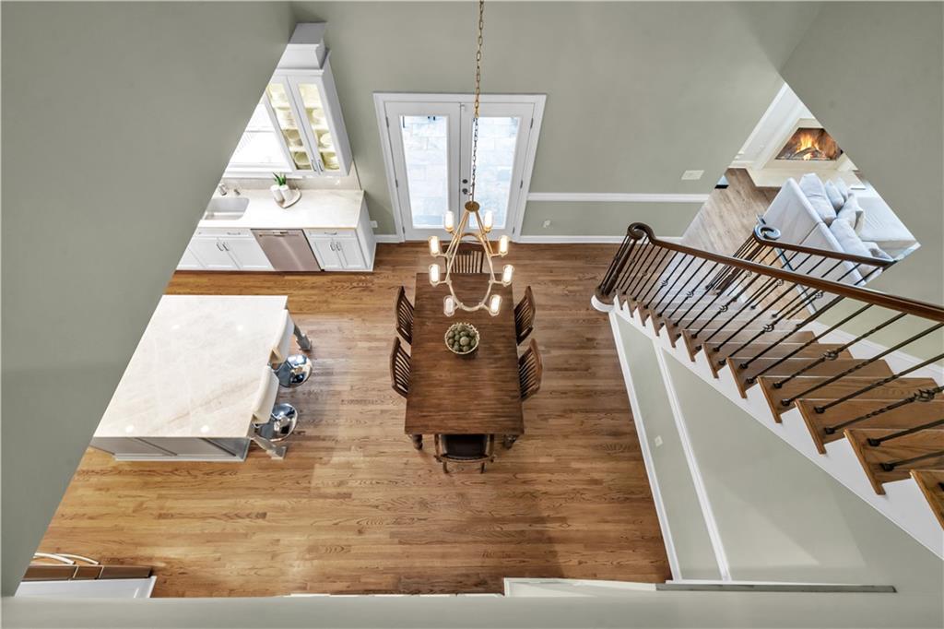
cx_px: 472
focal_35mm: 14
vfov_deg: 81.2
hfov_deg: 104.3
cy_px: 314
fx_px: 367
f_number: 9
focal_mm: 14
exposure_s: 1/5
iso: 800
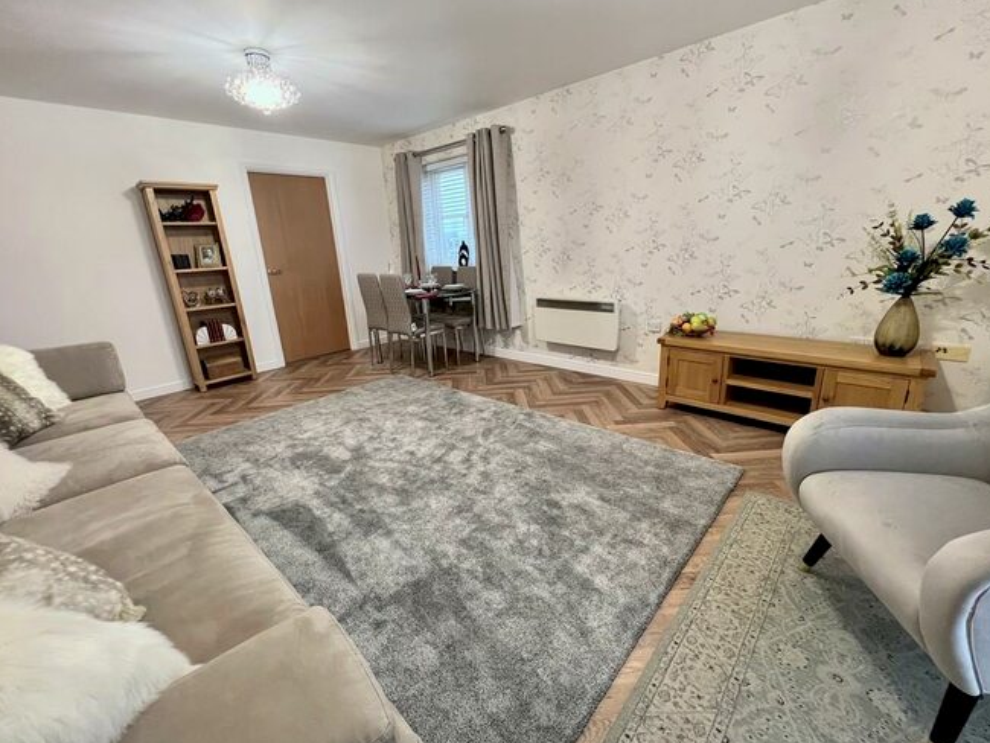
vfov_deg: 85.7
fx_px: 401
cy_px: 371
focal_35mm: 14
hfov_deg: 102.0
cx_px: 497
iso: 320
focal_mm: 1.57
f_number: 1.8
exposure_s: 1/60
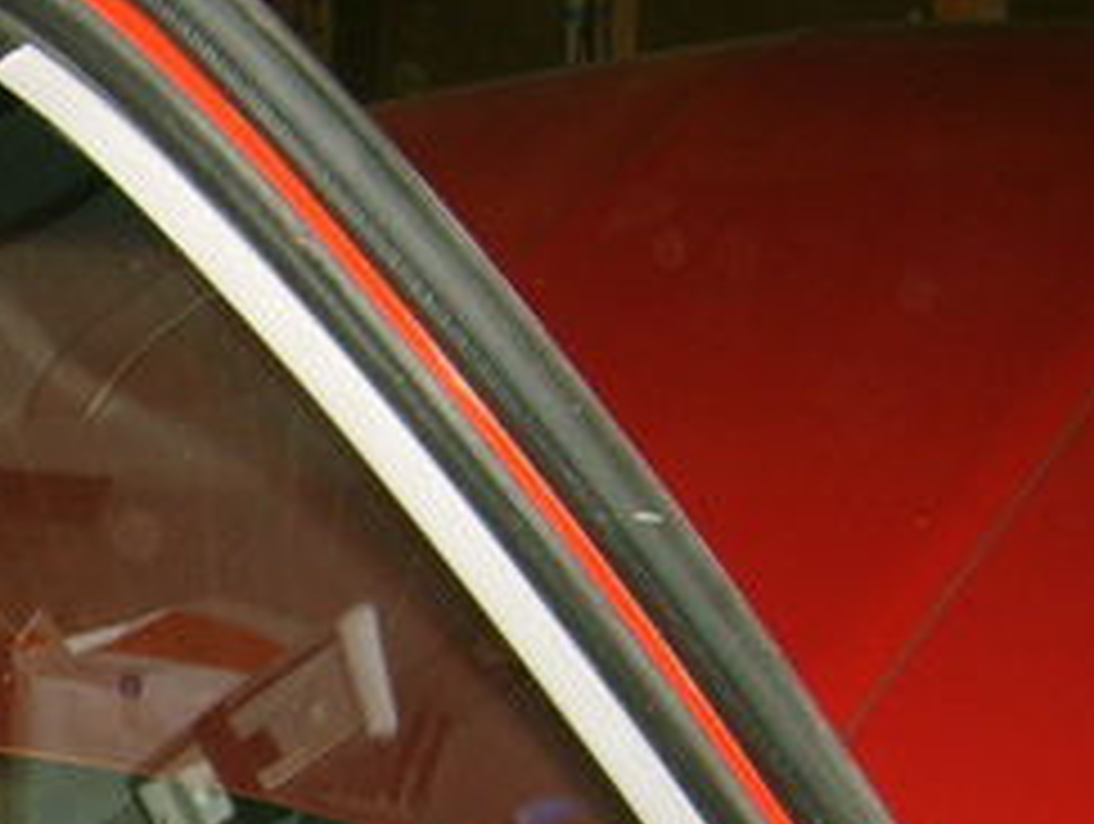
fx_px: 2912
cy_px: 783
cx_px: -320
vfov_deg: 15.9
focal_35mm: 92
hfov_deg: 19.6
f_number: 2.8
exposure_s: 1/30
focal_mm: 5.8
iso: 150
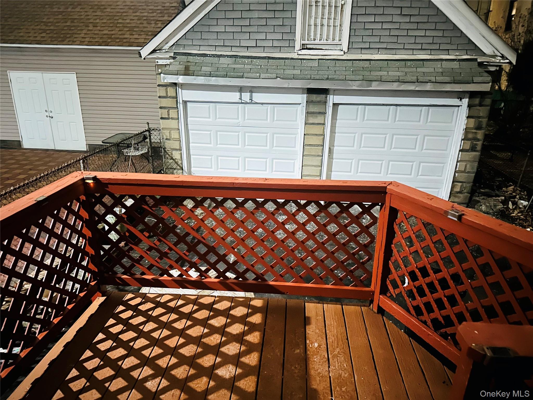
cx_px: 266
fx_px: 370
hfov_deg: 71.6
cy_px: 200
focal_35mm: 24
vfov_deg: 56.8
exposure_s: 1/5
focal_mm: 6.86
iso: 2000
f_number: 1.78
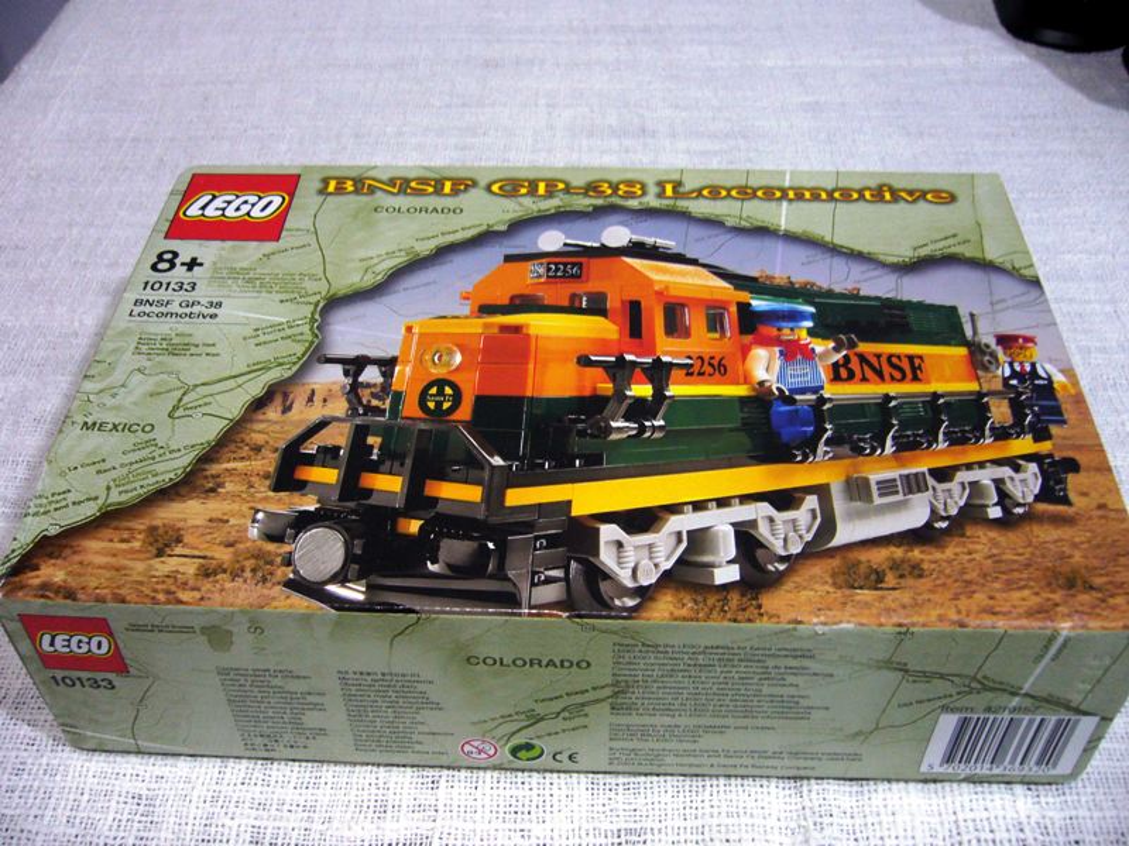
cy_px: 423
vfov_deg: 40.7
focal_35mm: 35
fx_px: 1142
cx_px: 564
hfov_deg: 52.6
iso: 200
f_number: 2.8
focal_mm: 5.8
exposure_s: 1/8
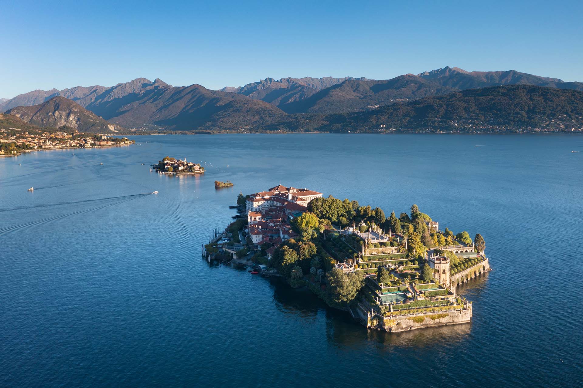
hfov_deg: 65.5
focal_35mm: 28
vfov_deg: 46.4
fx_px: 453
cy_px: 194
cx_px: 292
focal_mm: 10.26
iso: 100
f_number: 4.5
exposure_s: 1/500
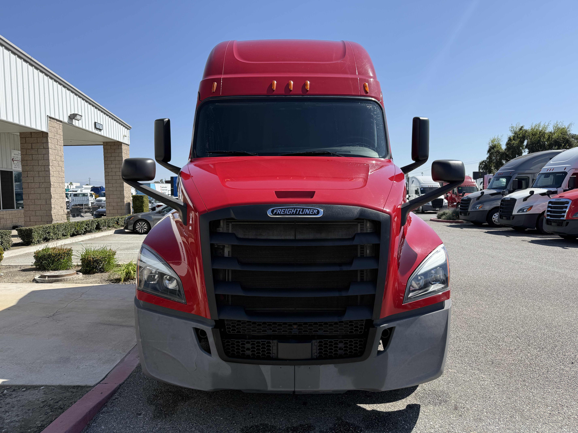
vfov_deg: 56.8
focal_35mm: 24
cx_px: 289
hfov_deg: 71.6
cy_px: 216
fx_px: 401
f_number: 1.78
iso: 80
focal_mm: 6.76
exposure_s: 1/3953
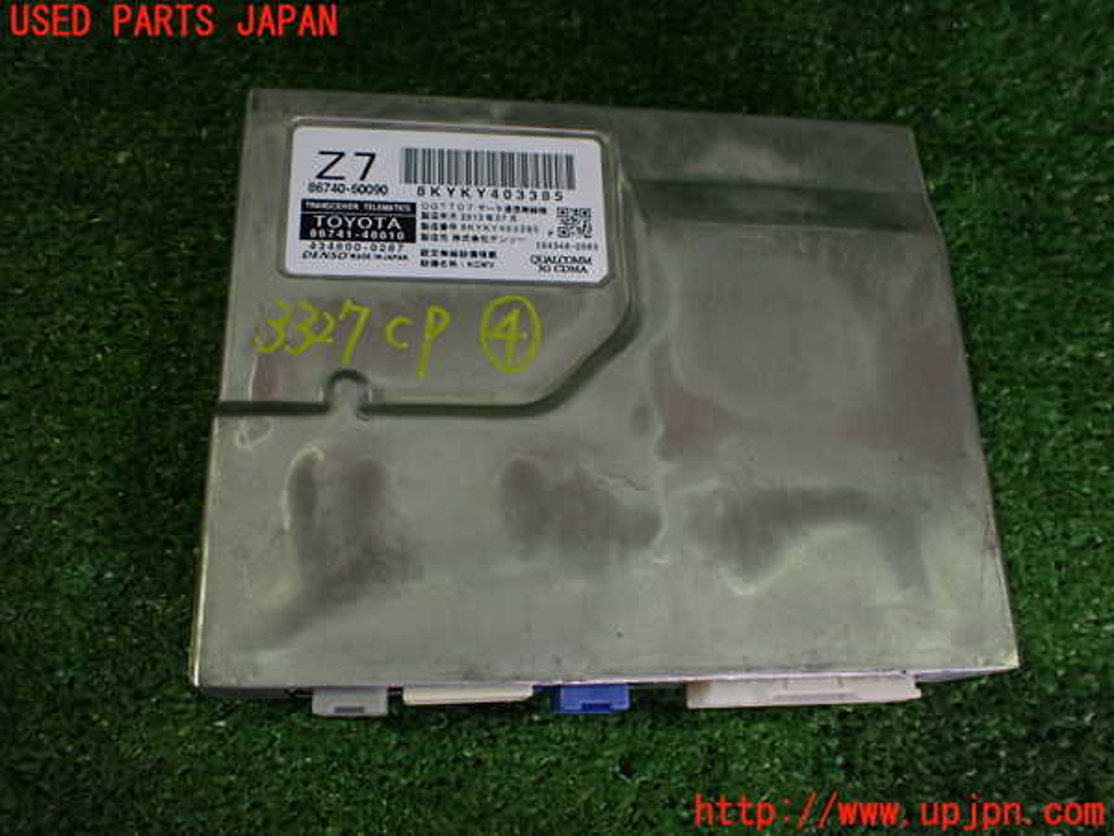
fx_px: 965
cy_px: 418
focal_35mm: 30
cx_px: 557
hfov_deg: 60.0
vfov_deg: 46.8
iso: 640
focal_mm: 5.4
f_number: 2.3
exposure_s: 1/125
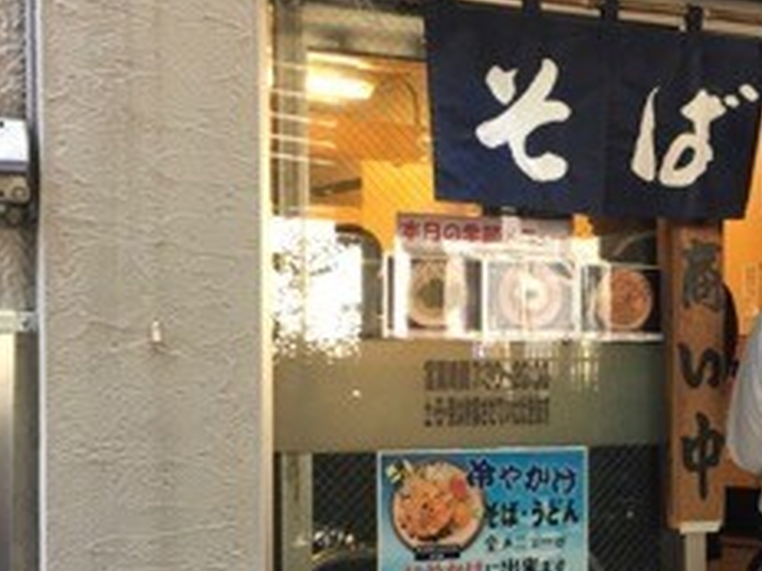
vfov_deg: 20.9
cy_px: 391
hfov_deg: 26.5
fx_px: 1541
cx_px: 729
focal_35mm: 70
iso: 25
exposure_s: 1/15
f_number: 2.2
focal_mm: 4.15
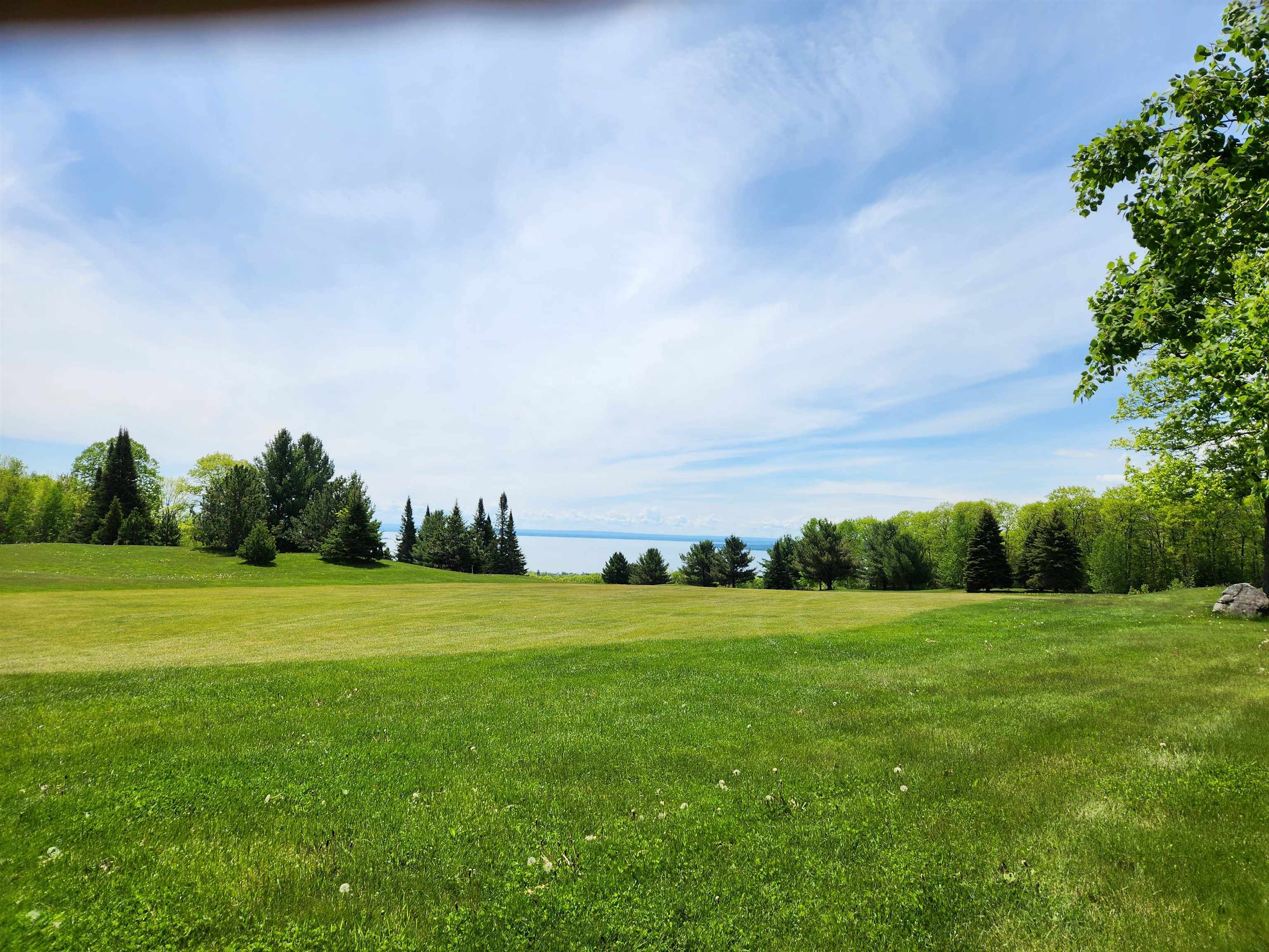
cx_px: 634
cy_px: 476
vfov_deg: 58.9
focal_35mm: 23
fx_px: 843
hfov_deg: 73.9
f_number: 1.8
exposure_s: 1/3608
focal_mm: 5.4
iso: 20
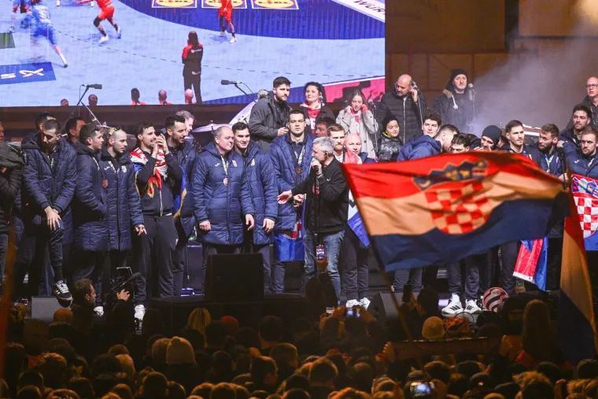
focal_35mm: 200
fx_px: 3323
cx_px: 299
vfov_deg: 6.9
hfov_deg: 10.3
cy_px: 200
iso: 3200
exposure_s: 1/1250
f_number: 3.5
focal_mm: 200
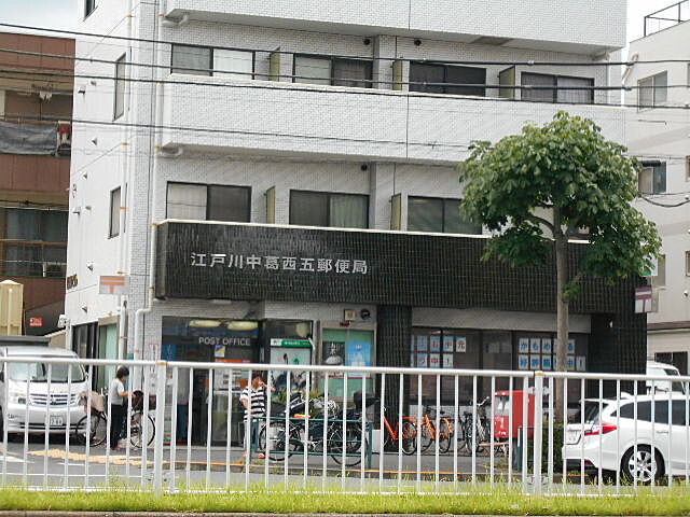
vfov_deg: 17.2
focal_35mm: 86
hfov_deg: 22.8
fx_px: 1714
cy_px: 258
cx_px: 345
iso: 400
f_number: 6.3
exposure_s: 1/250
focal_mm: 15.4
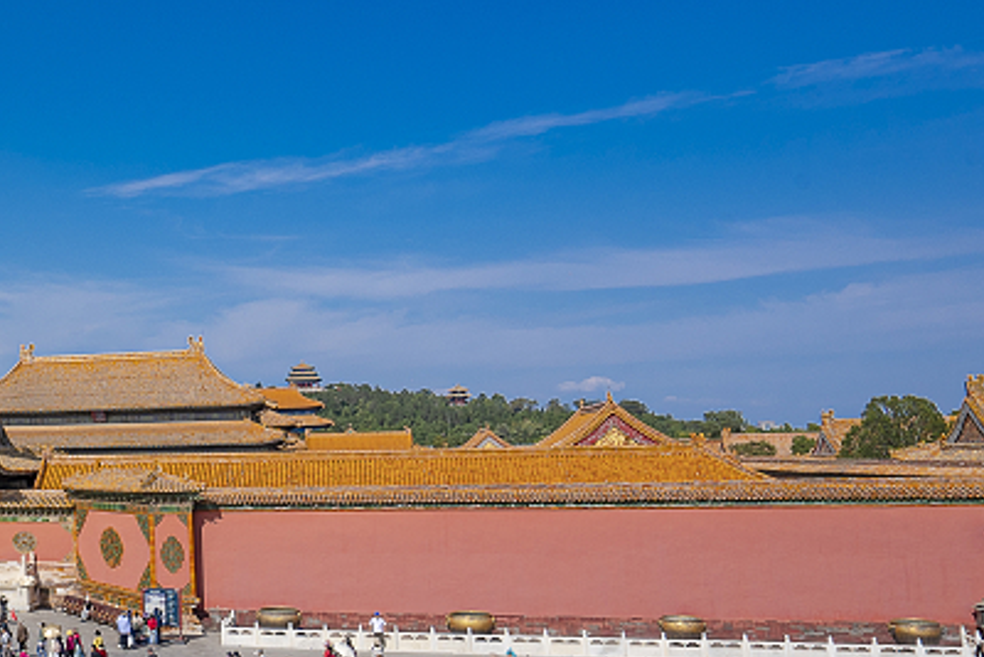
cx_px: -79
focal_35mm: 41
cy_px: 245
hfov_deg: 39.5
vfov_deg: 32.5
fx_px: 1121
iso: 64
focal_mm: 16
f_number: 14
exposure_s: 1/160
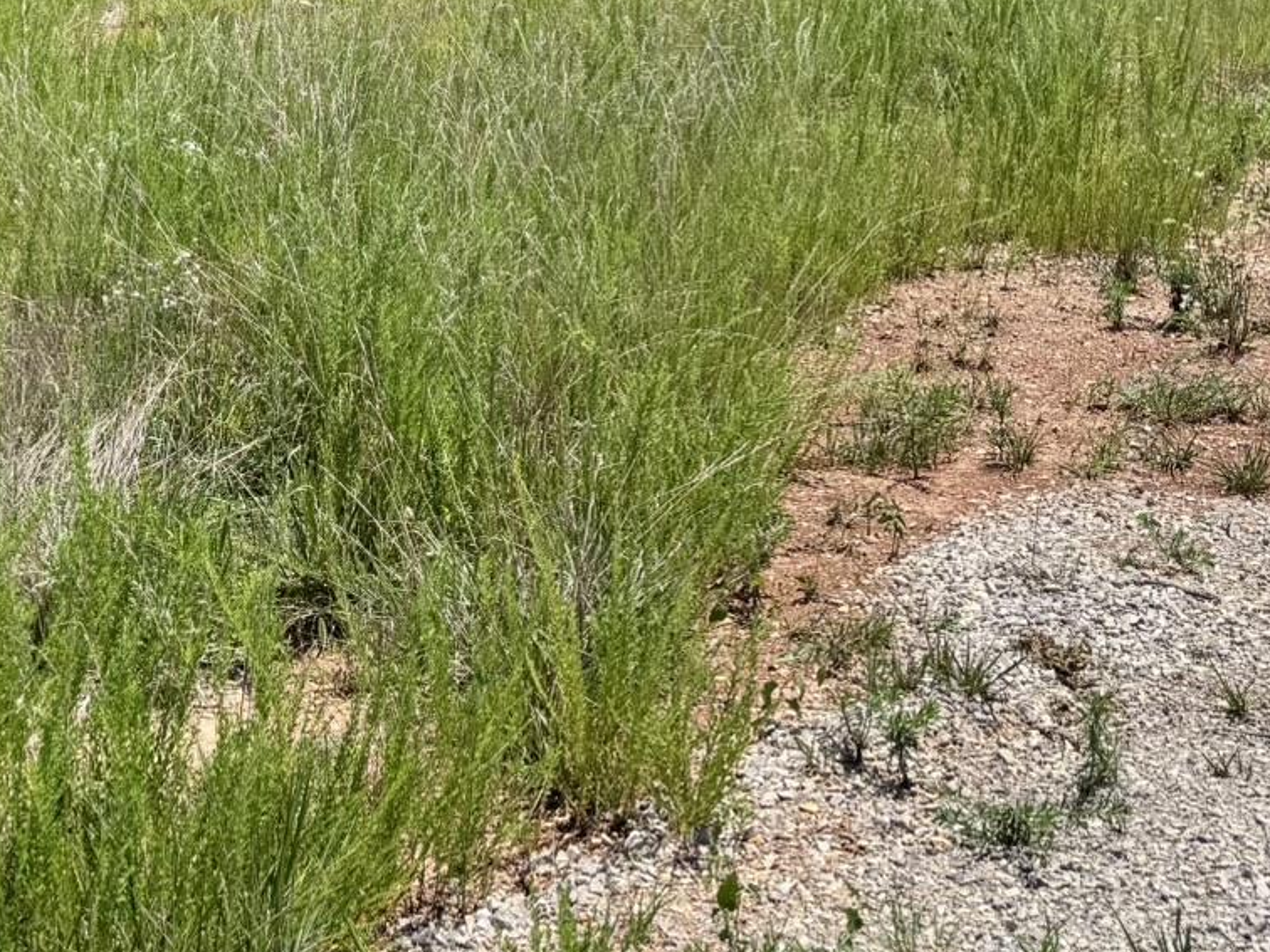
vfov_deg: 21.3
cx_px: 314
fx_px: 2385
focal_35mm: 65
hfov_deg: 29.3
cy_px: -139
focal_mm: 6.76
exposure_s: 1/3597
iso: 80
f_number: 1.78
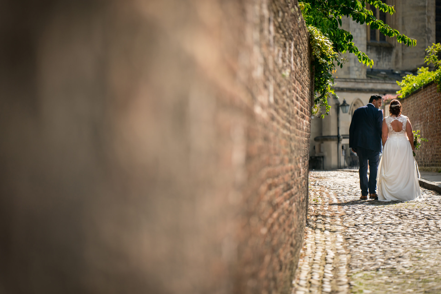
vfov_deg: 10.2
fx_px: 1654
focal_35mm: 135
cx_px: 220
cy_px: 147
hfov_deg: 15.2
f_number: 2.8
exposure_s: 1/1250
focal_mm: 135
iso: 100
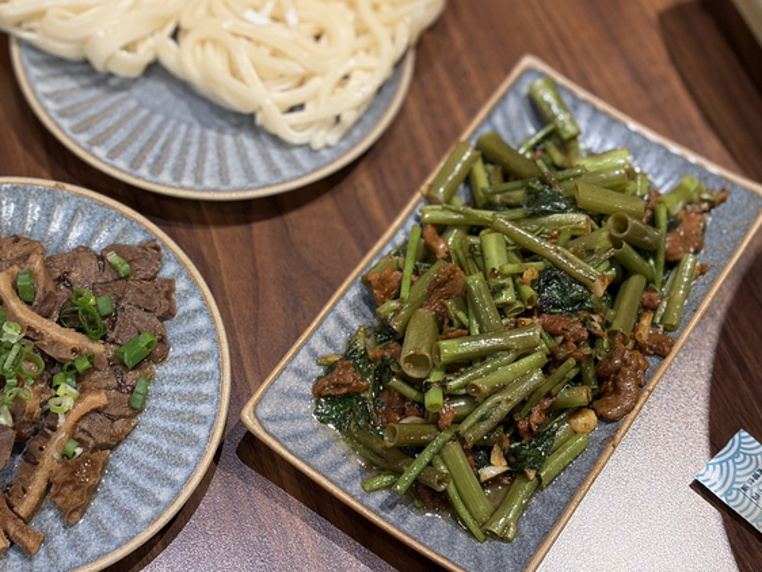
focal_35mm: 74
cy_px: 213
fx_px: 1630
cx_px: 239
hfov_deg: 26.1
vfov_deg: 19.9
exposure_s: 1/60
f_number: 1.6
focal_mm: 5.96
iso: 100
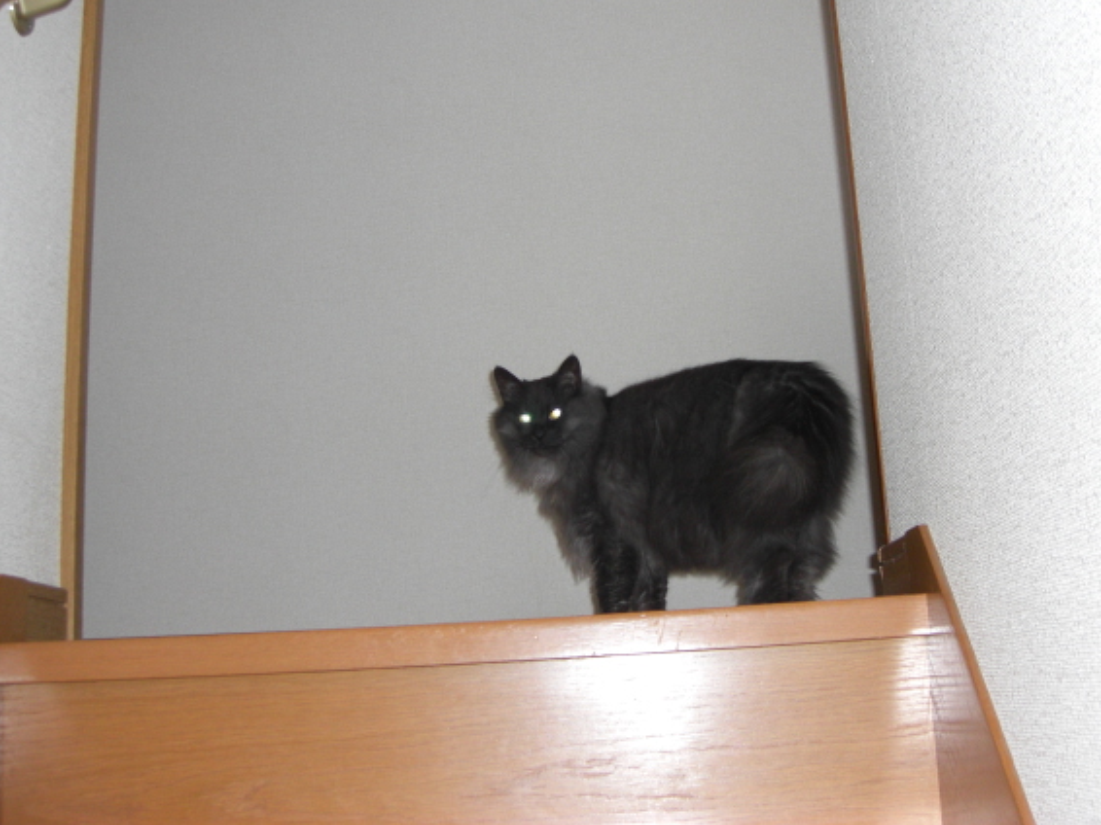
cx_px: 621
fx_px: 1367
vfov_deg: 33.5
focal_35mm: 43
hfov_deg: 43.8
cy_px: 360
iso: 200
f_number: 2.8
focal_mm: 7.9
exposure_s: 1/60
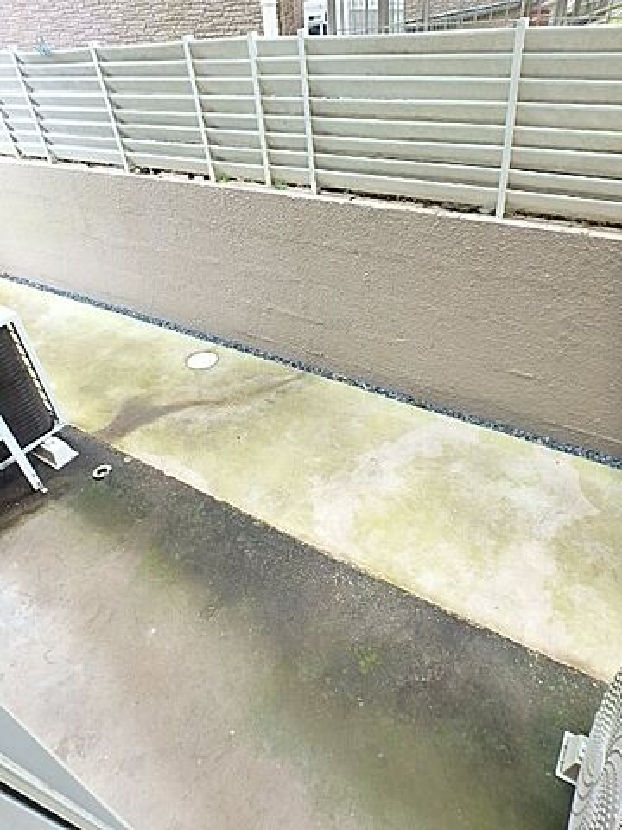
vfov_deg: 79.0
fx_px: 503
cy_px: 415
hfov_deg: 63.4
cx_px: 311
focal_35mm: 21
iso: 200
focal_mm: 3.7
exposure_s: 1/60
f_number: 3.5
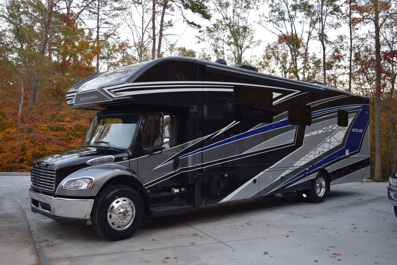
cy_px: 132
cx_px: 198
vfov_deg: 36.9
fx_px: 397
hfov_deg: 53.1
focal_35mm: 36
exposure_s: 1/80
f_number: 4.5
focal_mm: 24
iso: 400
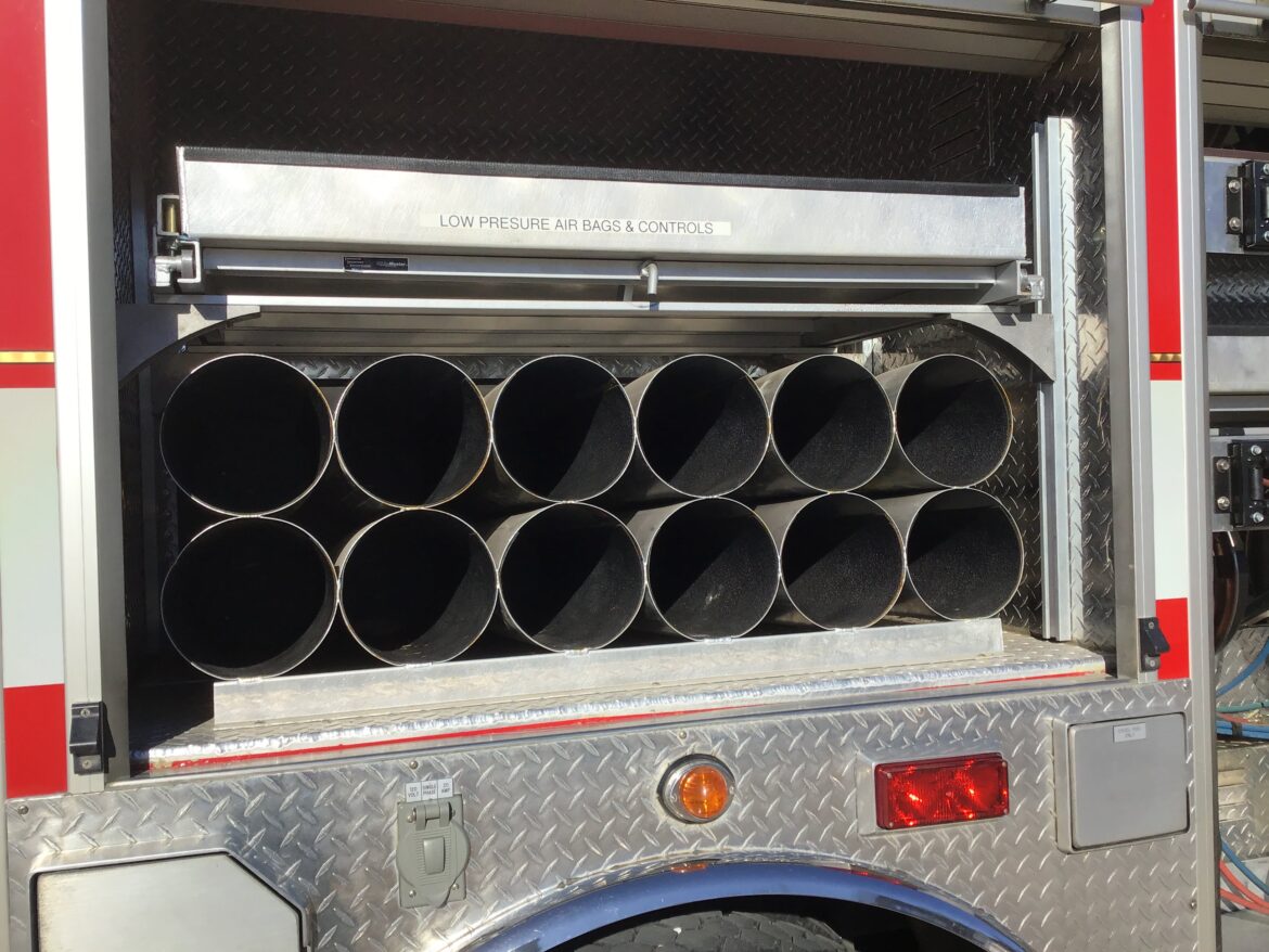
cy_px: 476
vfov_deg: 45.5
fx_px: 1137
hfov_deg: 58.3
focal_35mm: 31
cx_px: 634
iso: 25
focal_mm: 3.3
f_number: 2.4
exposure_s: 1/1852
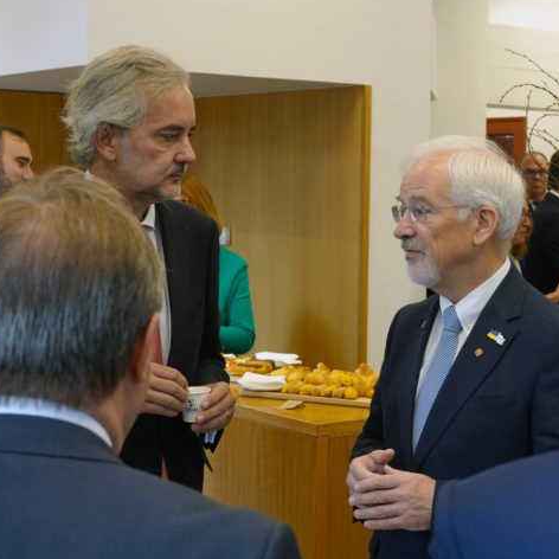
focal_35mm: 70
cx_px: 334
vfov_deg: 24.7
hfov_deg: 24.6
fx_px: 1279
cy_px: 277
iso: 320
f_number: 3.2
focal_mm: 19.68
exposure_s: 1/60
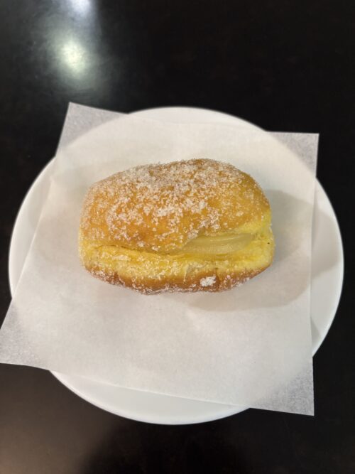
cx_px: 178
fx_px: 356
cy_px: 237
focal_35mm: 26
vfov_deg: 67.3
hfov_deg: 53.0
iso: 250
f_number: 1.6
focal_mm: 5.96
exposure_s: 1/50
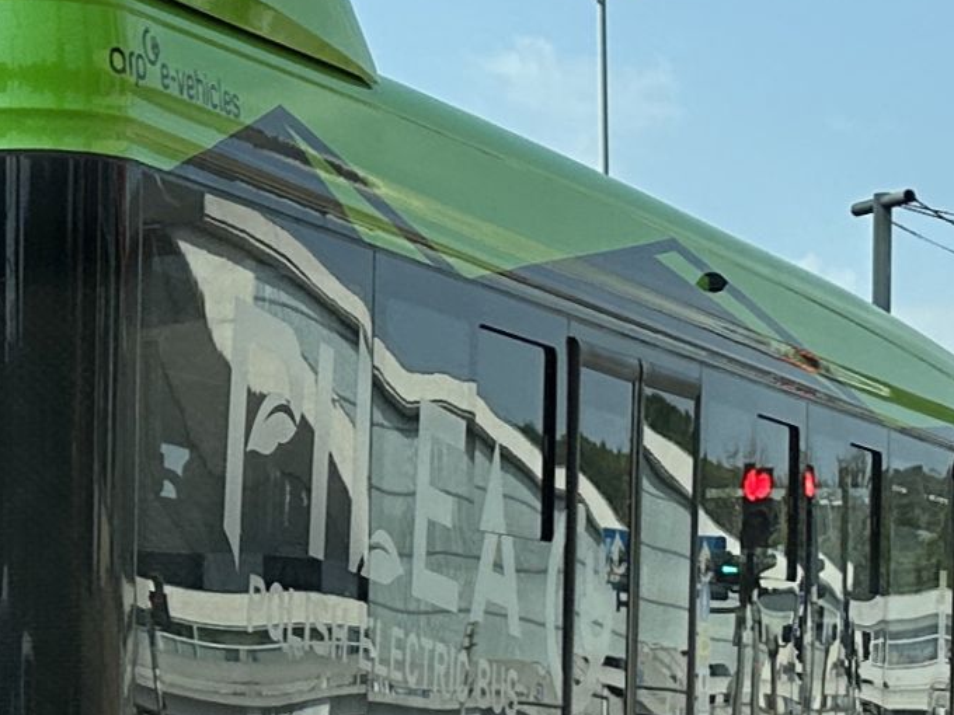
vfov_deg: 21.0
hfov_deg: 27.2
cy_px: 350
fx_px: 1929
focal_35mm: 70
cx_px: 171
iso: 80
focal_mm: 6.86
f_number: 1.78
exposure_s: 1/3861
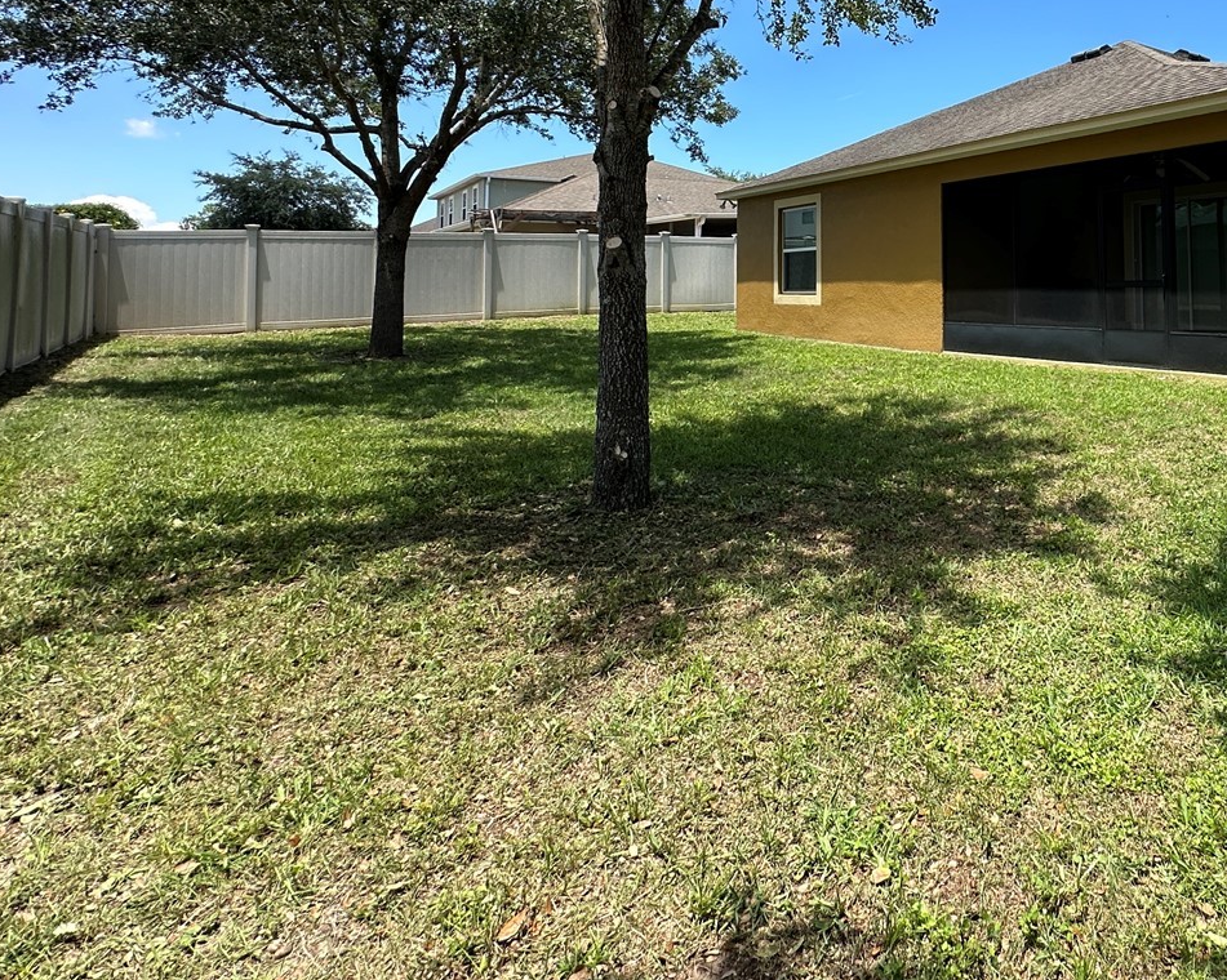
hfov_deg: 66.1
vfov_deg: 57.3
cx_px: 979
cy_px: 227
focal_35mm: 23
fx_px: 835
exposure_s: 1/932
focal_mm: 2.22
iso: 50
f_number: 2.2
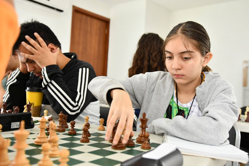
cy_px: 83
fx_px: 249
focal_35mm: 36
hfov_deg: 53.1
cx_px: 124
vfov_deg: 36.9
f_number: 2.5
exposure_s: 1/200
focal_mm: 24
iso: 1600
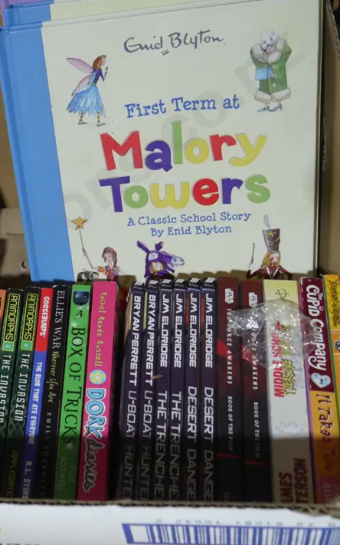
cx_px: -18
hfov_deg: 22.4
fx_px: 816
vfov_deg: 36.9
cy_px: 279
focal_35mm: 55
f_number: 4
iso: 1000
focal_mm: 18
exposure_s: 1/60
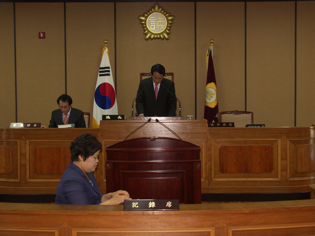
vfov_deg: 26.6
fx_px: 500
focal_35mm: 55
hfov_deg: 34.9
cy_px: 118
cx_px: 158
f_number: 2.8
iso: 100
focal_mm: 14.2
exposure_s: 1/50
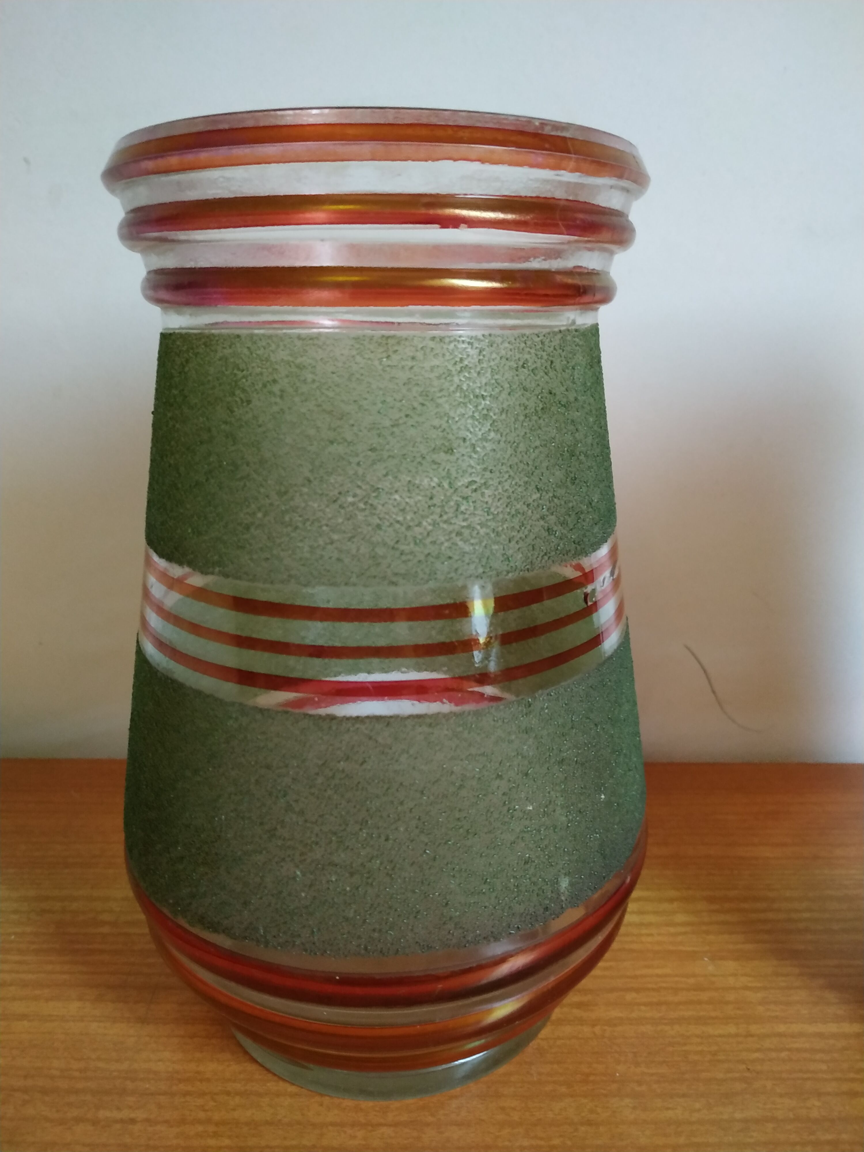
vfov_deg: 71.6
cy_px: 576
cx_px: 432
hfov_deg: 56.8
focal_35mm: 24
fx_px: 799
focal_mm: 3.94
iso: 800
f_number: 1.9
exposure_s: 1/20
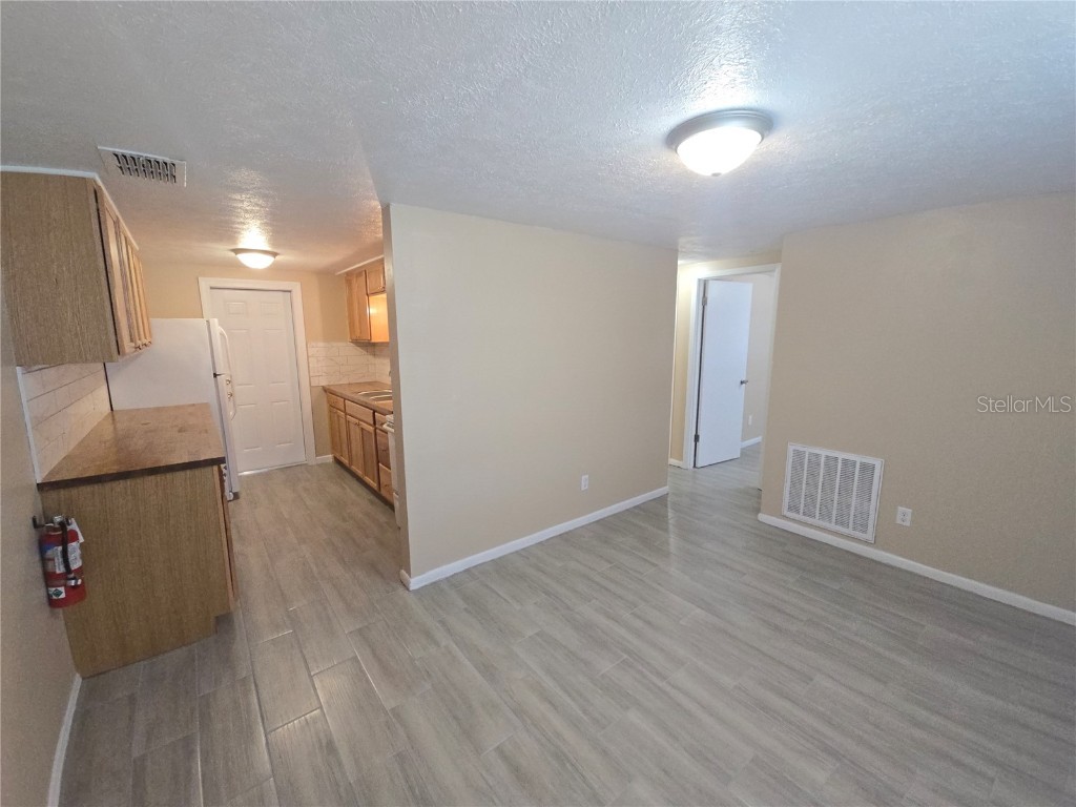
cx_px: 538
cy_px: 404
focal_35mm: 13
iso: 200
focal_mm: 2.2
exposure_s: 1/60
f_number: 2.2
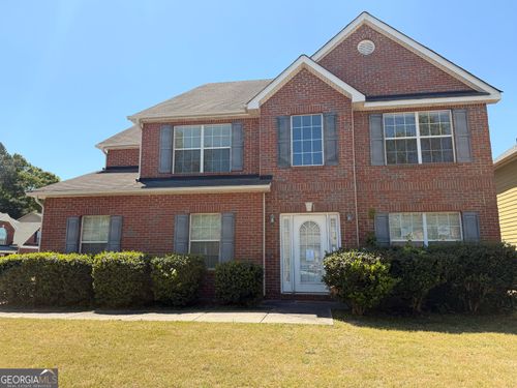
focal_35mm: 24
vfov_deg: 56.8
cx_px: 258
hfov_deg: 71.6
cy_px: 194
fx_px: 358
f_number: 1.78
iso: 80
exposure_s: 1/2611
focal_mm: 6.76
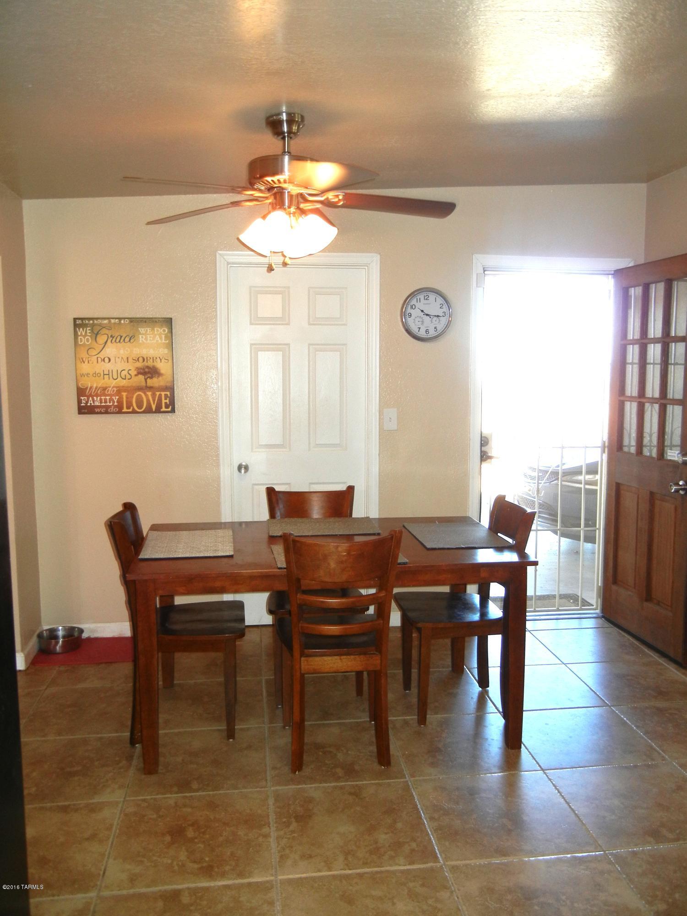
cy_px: 458
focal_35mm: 30
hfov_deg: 46.8
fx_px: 794
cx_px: 344
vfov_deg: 60.0
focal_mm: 5.4
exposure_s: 1/30
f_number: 3.5
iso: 160
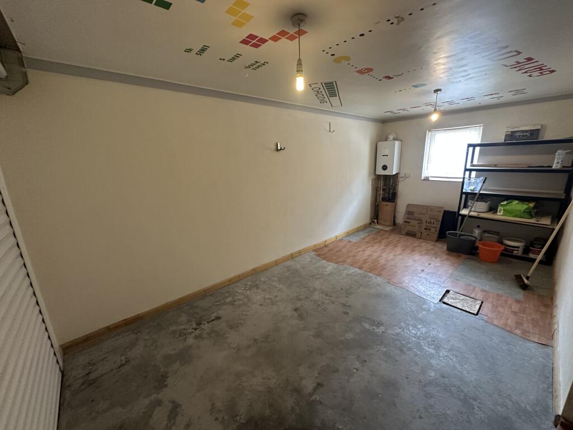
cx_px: 286
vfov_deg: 85.7
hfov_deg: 102.1
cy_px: 215
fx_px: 232
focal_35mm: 14
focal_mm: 2.22
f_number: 2.2
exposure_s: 1/50
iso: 320
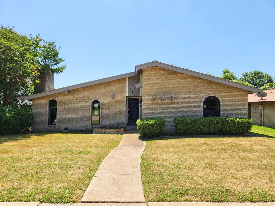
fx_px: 183
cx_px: 138
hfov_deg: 73.9
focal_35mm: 23
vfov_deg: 58.9
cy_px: 103
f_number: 1.8
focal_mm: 5.4
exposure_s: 1/1252
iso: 20
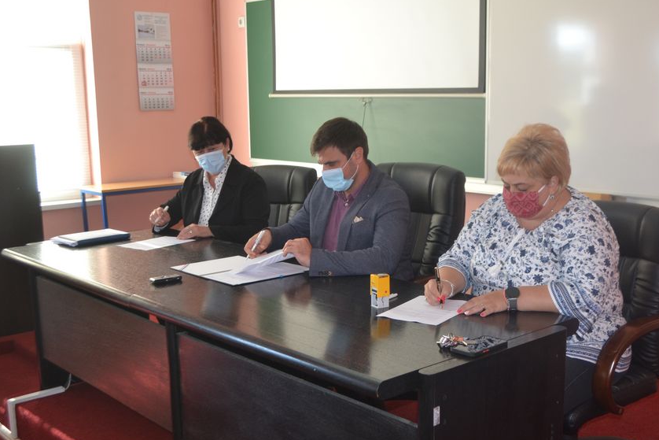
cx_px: 388
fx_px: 806
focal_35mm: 44
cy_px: 239
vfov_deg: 30.5
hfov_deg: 44.3
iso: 500
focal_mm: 24
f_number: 4
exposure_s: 1/60
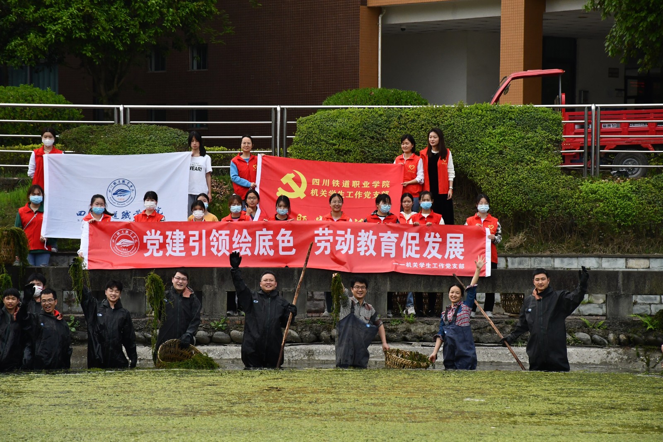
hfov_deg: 12.2
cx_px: 332
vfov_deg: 8.2
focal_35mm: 168
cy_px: 221
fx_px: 3094
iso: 1000
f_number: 8
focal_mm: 112
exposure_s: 1/1000
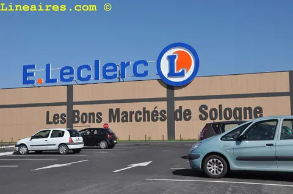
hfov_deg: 43.6
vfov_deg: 29.8
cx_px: 146
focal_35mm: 45
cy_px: 97
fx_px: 366
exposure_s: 1/800
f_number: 14
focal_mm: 30
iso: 640
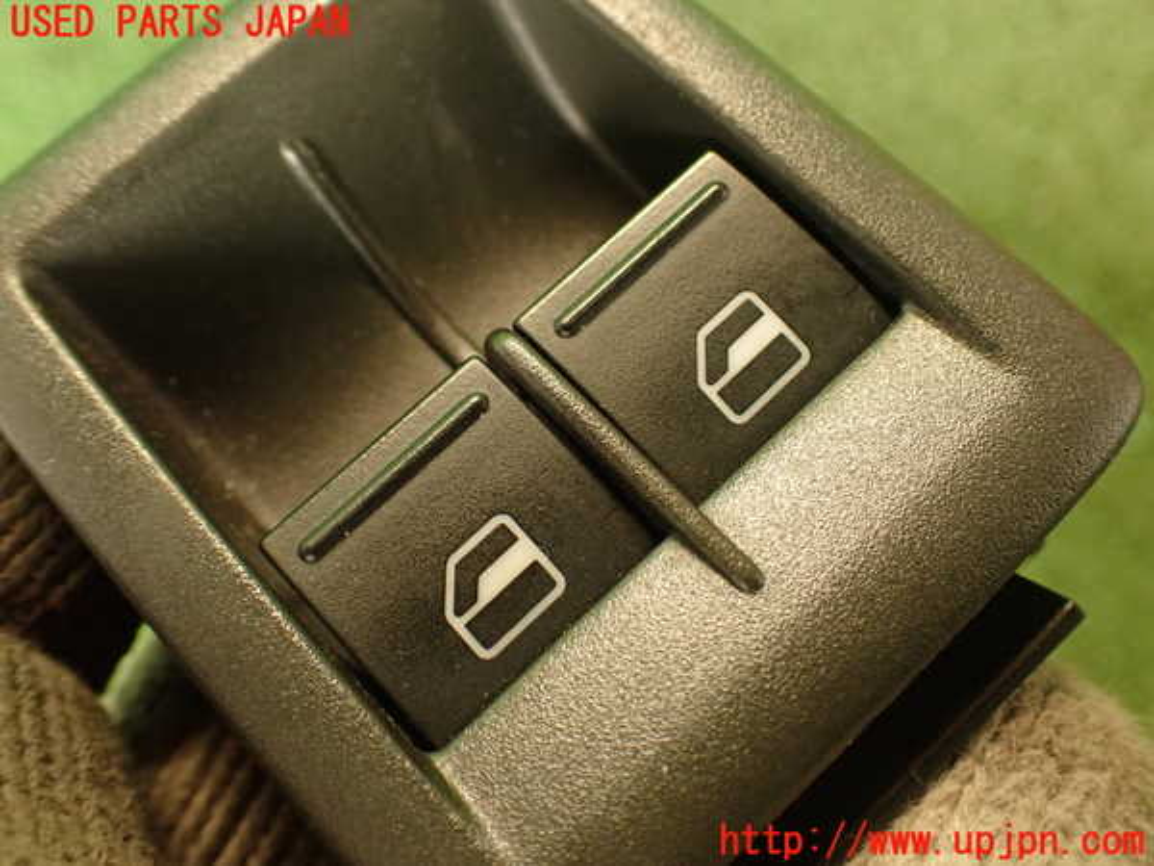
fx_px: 1200
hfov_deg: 51.4
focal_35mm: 36
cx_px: 577
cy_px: 433
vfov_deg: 39.7
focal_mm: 6.37
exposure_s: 1/40
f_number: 2.5
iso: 500
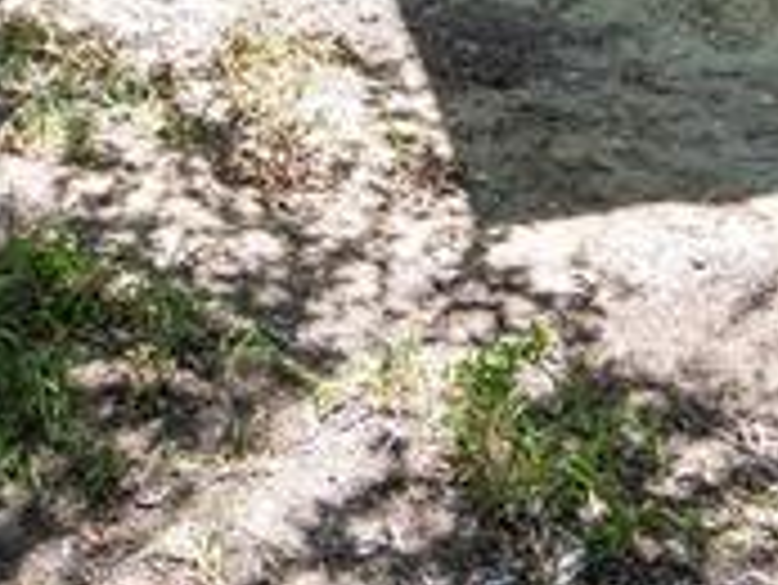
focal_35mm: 91
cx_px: 103
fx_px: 2047
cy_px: -531
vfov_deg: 14.1
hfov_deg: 21.1
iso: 100
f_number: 4
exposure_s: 1/125
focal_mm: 16
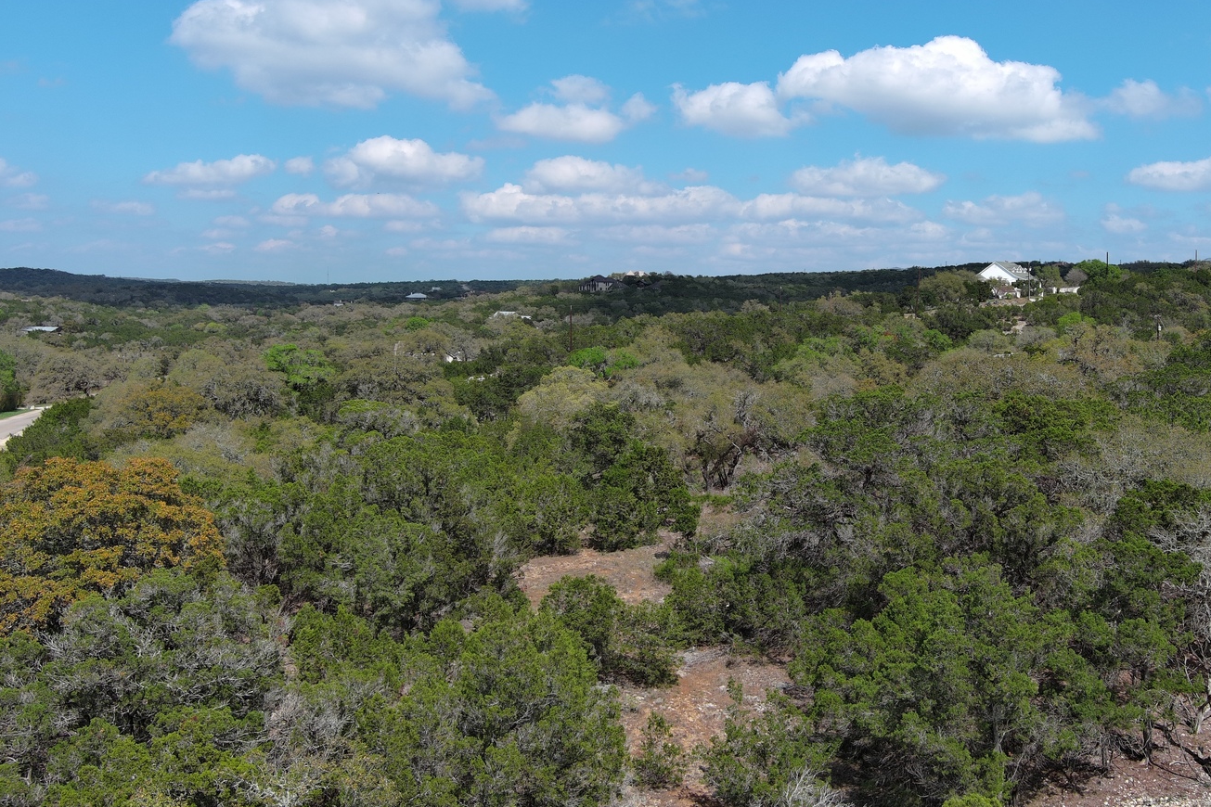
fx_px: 1211
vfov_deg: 36.7
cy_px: 307
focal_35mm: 36
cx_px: 742
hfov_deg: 52.7
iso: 101
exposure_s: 1/1642
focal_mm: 10.57
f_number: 2.8
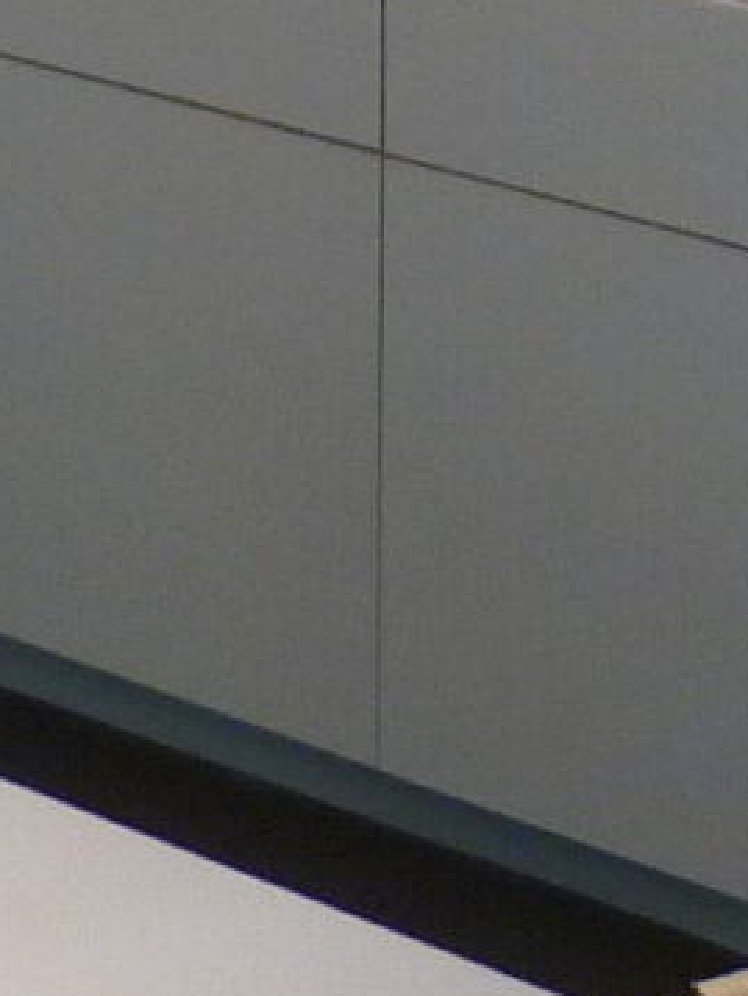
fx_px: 5755
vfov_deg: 9.4
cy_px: -810
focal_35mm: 200
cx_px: 545
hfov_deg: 7.4
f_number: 2.8
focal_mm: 5
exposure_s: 1/30
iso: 125
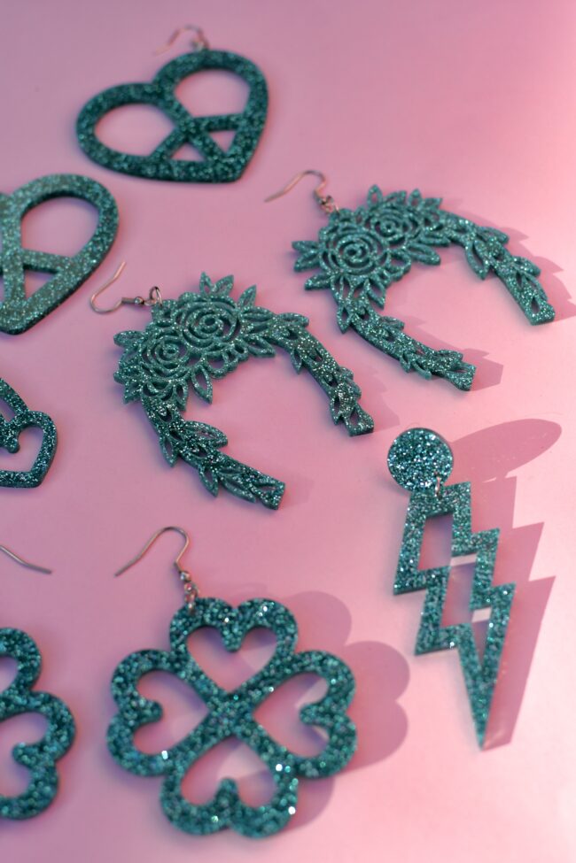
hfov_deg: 26.0
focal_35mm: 52
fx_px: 1248
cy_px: 432
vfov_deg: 38.2
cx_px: 288
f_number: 4.5
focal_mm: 35
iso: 250
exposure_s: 1/2000
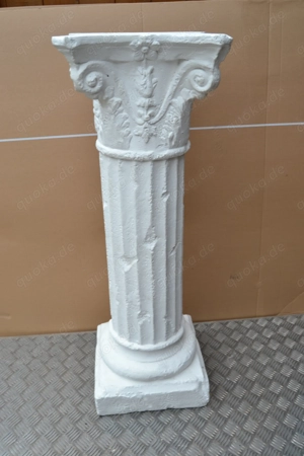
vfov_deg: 61.9
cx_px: 152
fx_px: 380
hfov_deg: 43.6
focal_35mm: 30
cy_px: 228
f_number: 5.6
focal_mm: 20
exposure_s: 1/60
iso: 220
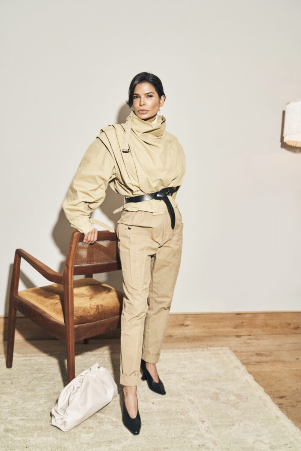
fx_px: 426
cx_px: 150
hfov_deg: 38.9
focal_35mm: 34
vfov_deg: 55.8
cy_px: 226
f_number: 4.5
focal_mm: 34
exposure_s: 1/160
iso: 500
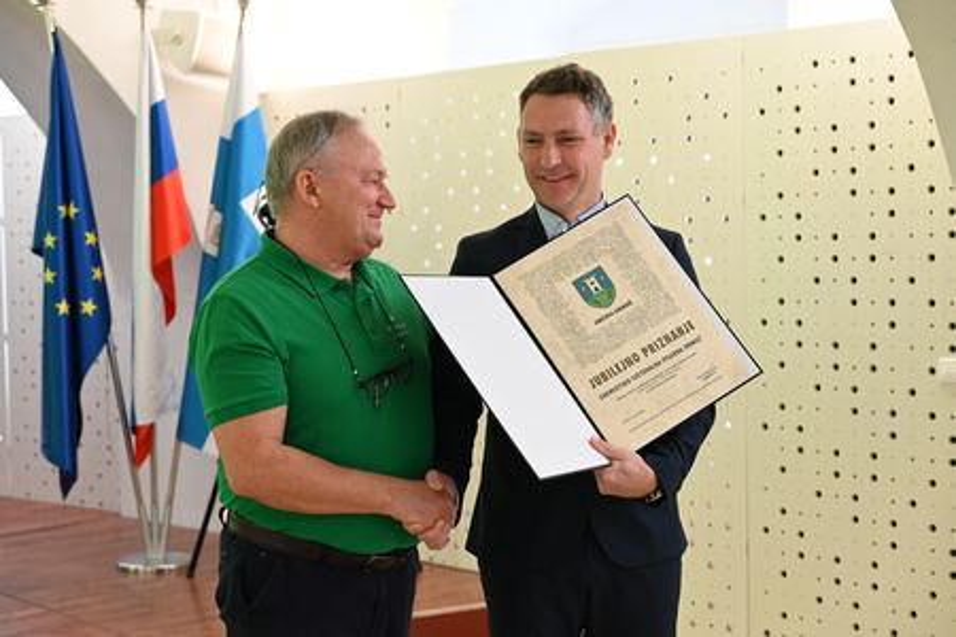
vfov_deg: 24.2
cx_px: 478
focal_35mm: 56
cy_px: 318
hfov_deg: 35.6
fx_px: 1487
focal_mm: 56
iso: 3200
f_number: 4
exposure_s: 1/100
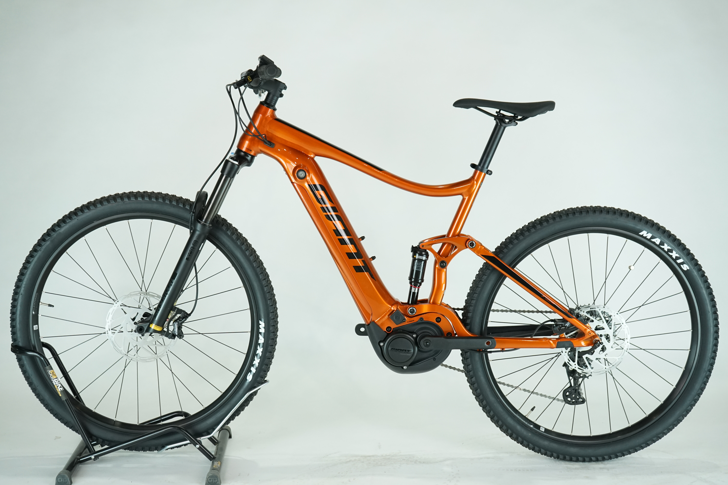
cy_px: 242
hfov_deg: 38.9
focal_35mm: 51
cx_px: 364
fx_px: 1031
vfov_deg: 26.5
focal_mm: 51
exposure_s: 1/200
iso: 1600
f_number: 5.6
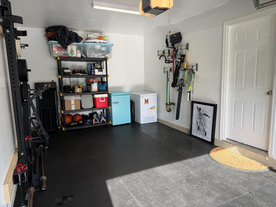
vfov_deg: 56.8
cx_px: 138
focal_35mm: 24
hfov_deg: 71.6
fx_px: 191
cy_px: 104
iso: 64
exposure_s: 1/234
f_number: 1.78
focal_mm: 6.76
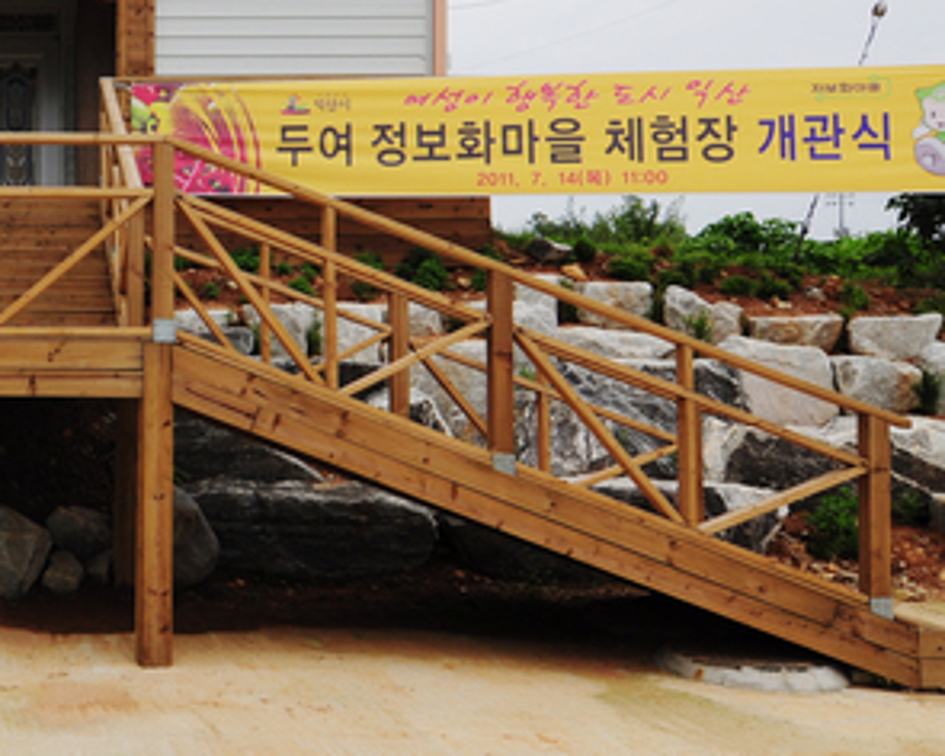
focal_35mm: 45
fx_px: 1259
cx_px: 13
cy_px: 308
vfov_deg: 33.3
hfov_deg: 37.1
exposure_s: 1/400
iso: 200
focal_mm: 15
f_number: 8
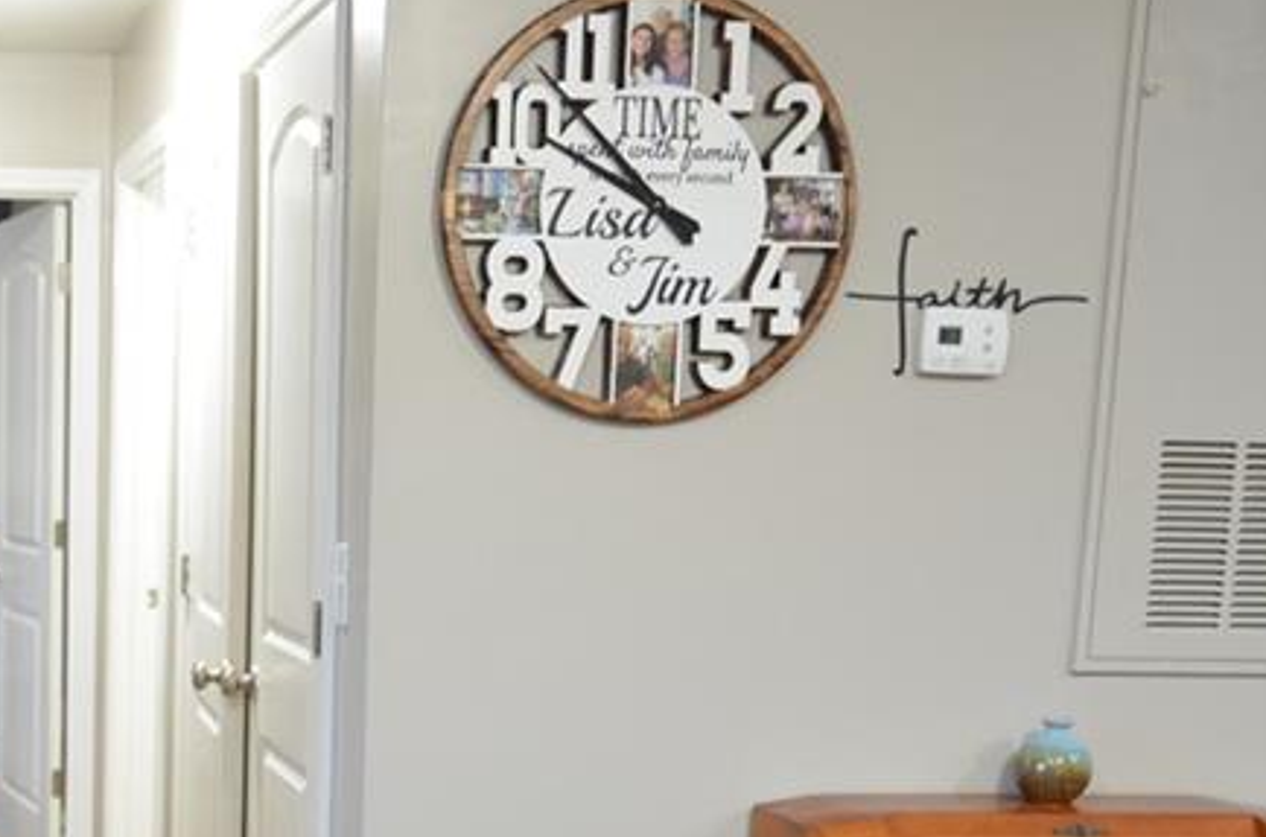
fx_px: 2111
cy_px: 876
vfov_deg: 21.5
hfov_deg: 31.1
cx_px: 26
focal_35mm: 60
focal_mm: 17
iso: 900
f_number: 2.8
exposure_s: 1/30
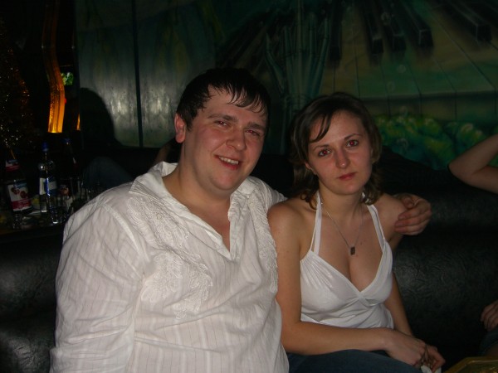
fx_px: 547
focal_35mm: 38
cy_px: 186
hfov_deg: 49.0
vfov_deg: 37.7
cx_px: 249
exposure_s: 1/60
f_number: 2.8
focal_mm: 7.9
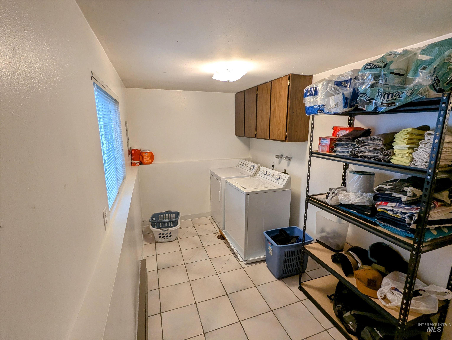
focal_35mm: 16
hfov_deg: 94.4
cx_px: 226
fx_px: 209
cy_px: 170
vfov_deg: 78.2
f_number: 2.2
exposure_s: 1/40
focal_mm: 2.35
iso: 103
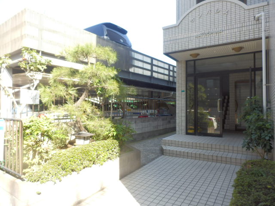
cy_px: 103
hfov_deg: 71.6
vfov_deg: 56.8
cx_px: 138
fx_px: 191
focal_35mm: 24
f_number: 3
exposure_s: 1/125
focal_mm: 4.2
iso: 80
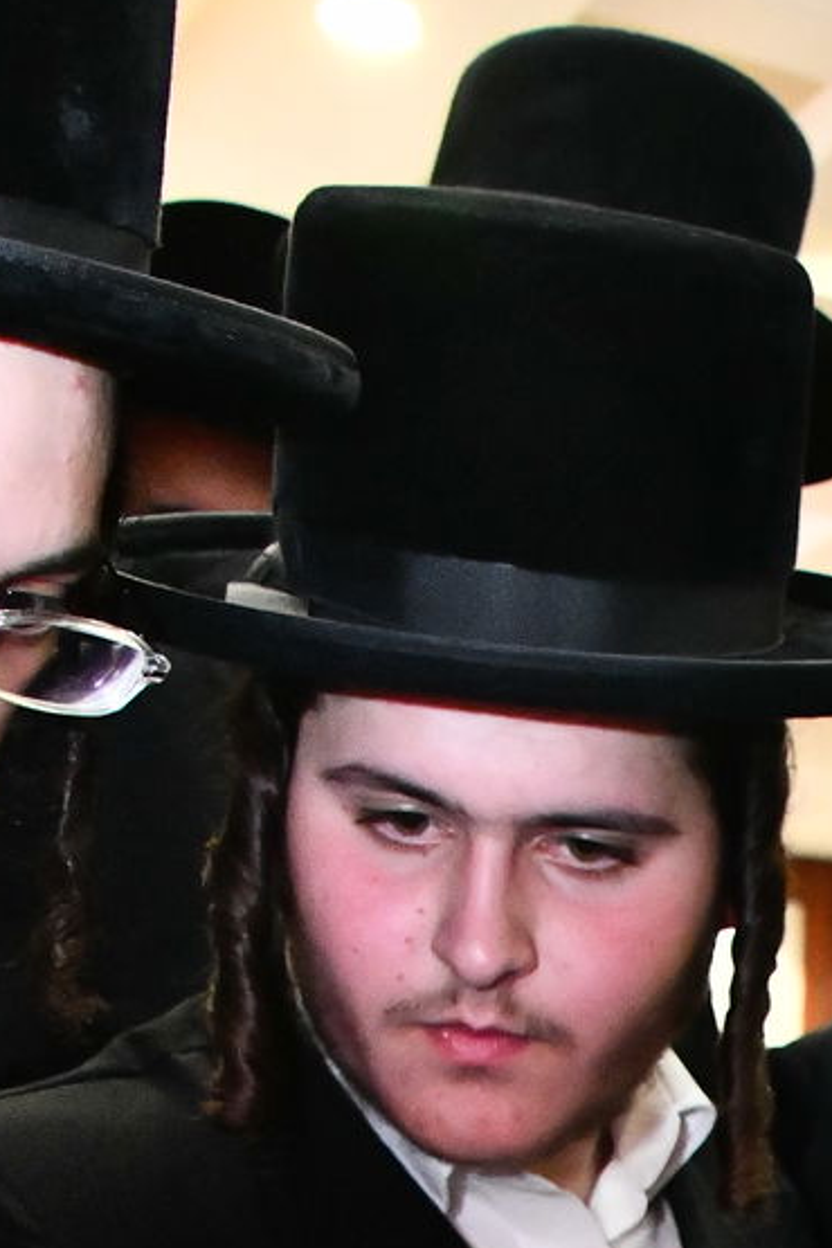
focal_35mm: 106
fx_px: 3674
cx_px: 1331
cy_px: 1880
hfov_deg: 12.2
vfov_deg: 17.3
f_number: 5.6
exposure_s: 1/160
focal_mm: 28
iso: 5000
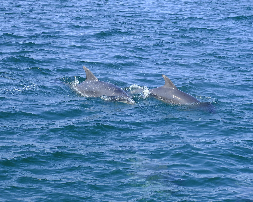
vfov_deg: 14.3
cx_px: 146
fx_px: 809
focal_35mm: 108
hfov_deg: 17.8
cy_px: 101
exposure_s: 1/600
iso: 200
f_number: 4.8
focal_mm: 63.2
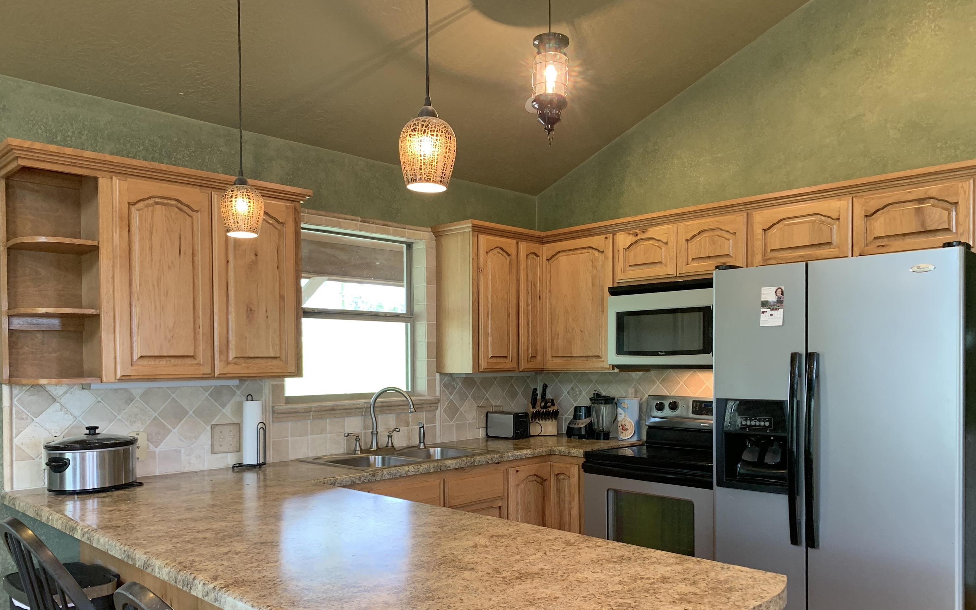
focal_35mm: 28
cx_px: 487
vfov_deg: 44.3
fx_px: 745
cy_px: 369
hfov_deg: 66.5
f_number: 1.8
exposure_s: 1/60
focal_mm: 4.25
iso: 160
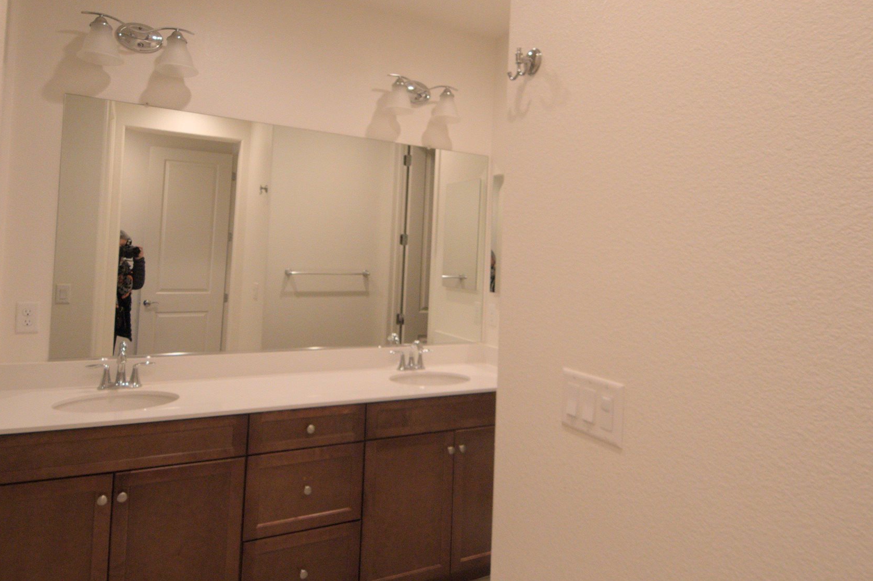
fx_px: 533
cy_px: 247
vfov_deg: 56.9
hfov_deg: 78.6
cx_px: 427
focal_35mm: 22
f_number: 4.5
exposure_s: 1/160
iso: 800
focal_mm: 8
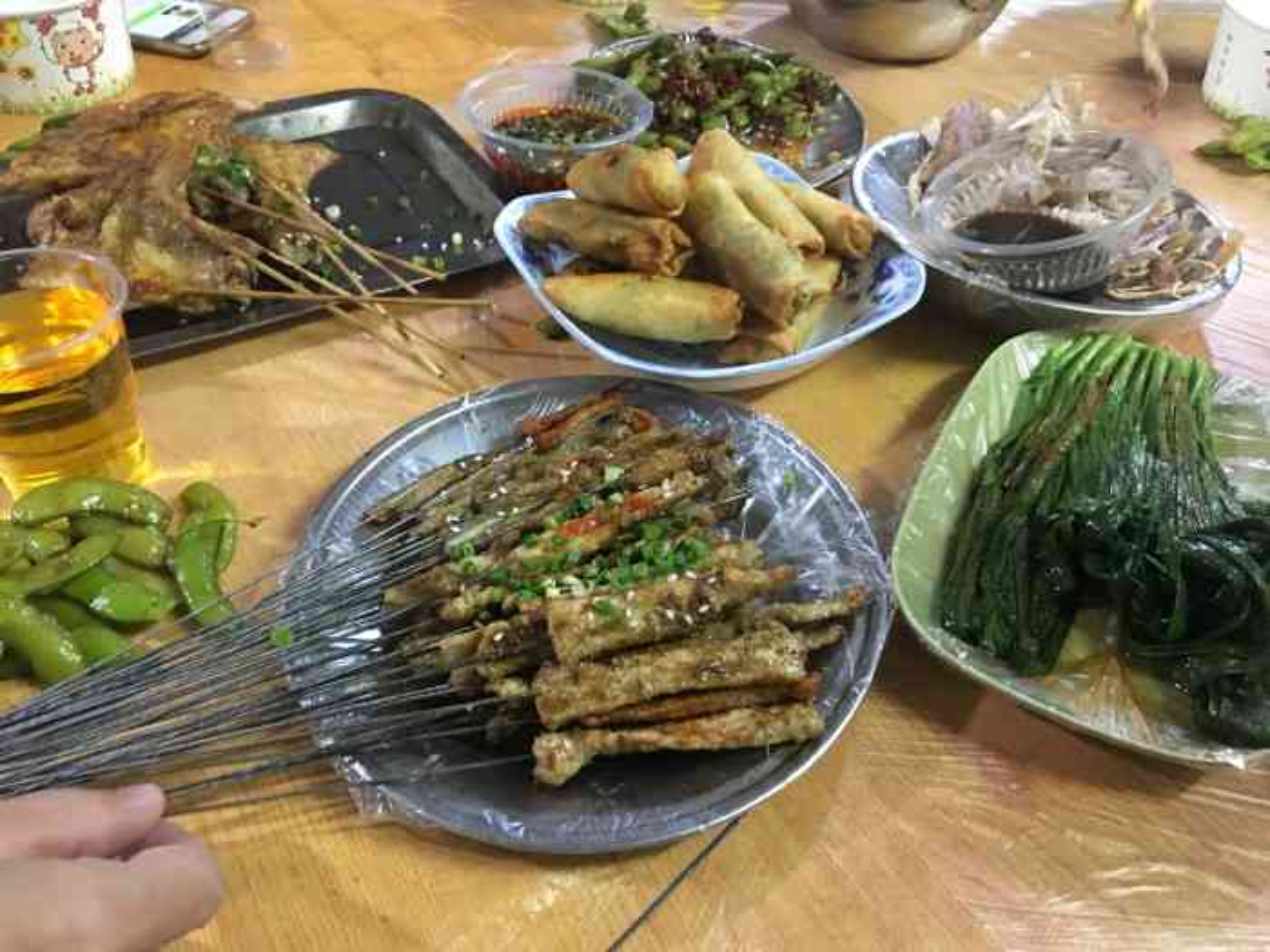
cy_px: 476
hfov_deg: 61.7
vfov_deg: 48.2
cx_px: 635
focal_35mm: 29
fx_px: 1064
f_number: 2.2
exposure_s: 1/8
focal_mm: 4.15
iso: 125
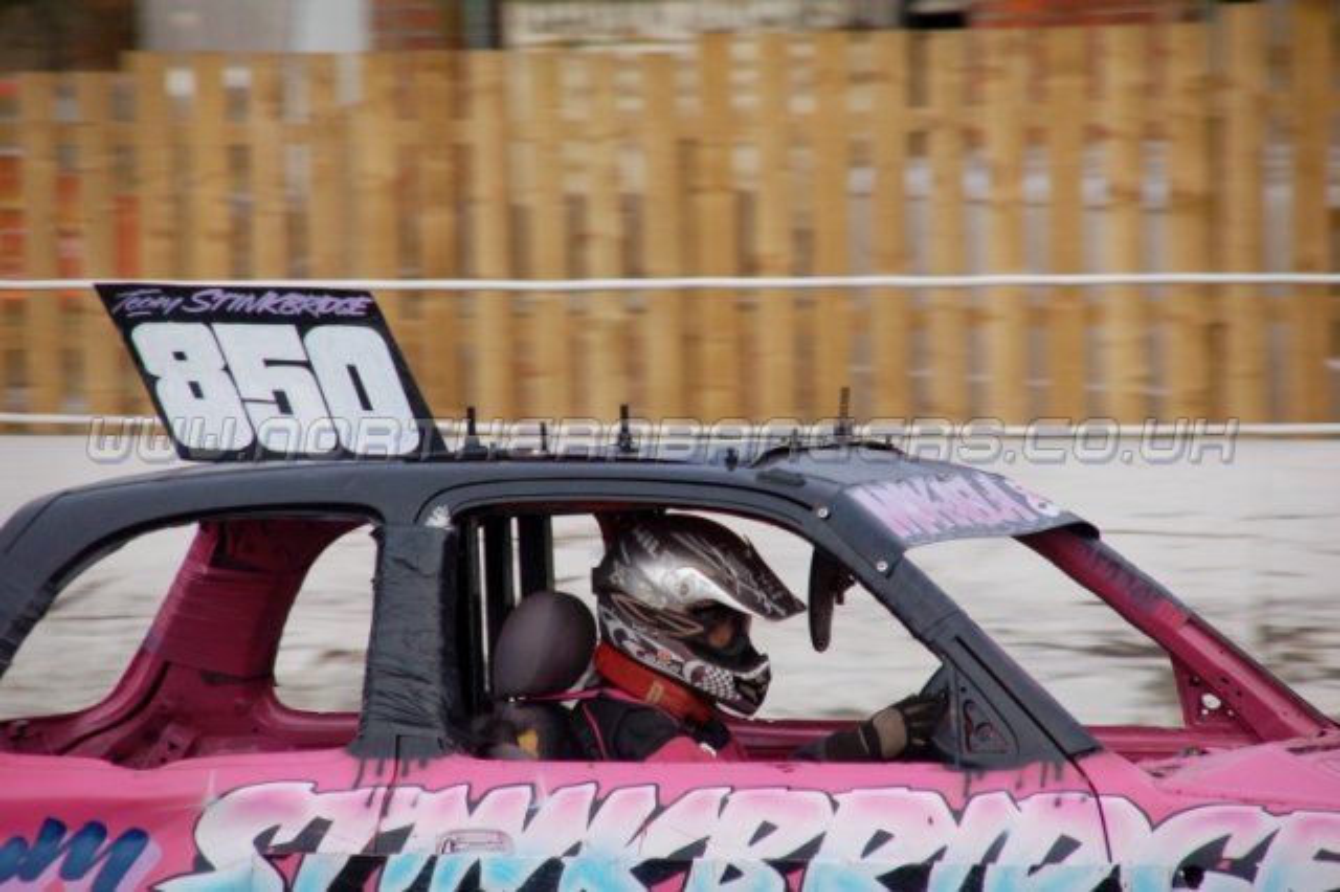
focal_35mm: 262
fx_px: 9765
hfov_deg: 7.8
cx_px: 670
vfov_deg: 5.2
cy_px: 446
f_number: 6
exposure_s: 1/320
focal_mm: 175
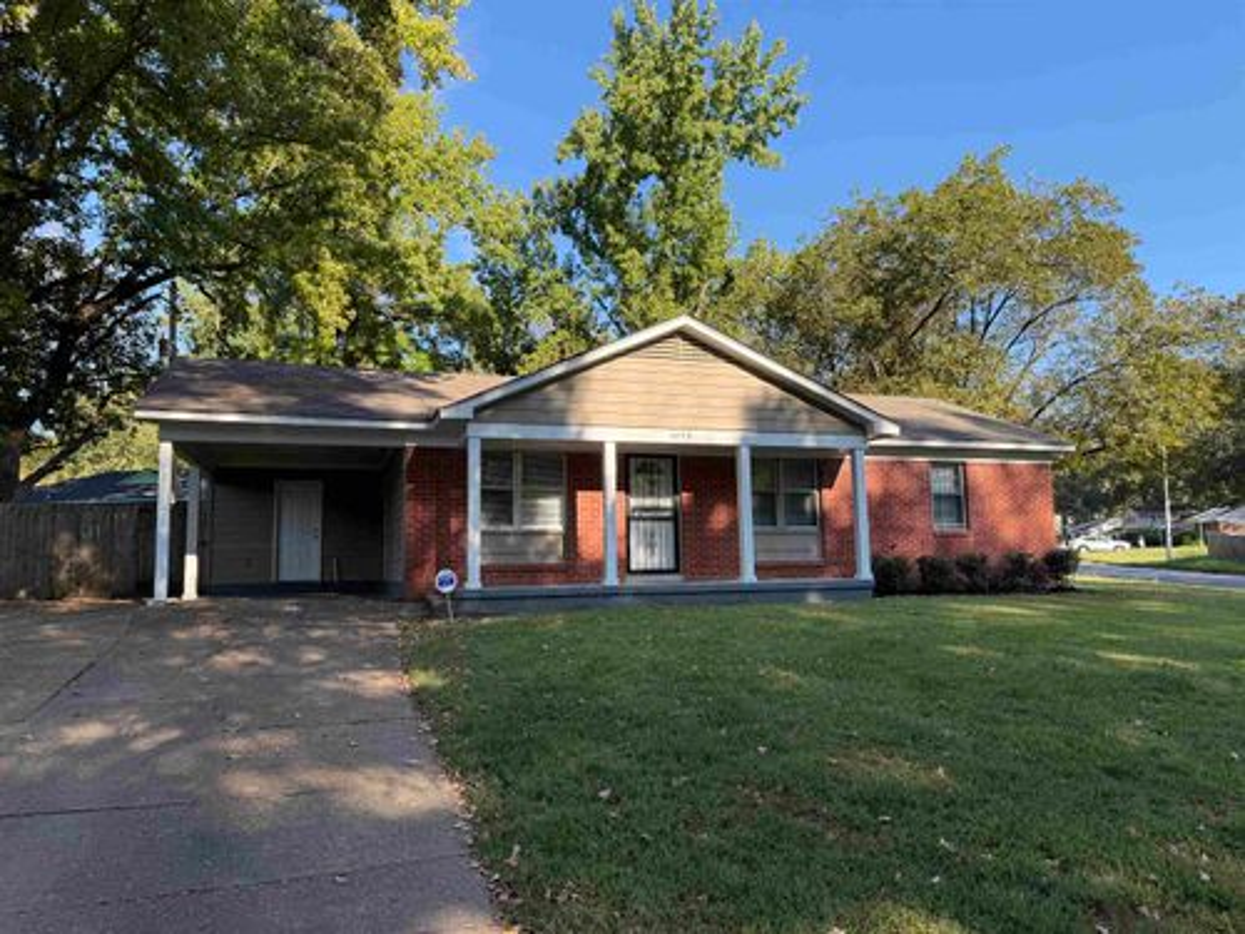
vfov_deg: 56.8
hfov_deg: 71.6
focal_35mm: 24
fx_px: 863
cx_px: 622
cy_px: 467
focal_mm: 6.76
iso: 80
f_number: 1.78
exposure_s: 1/992
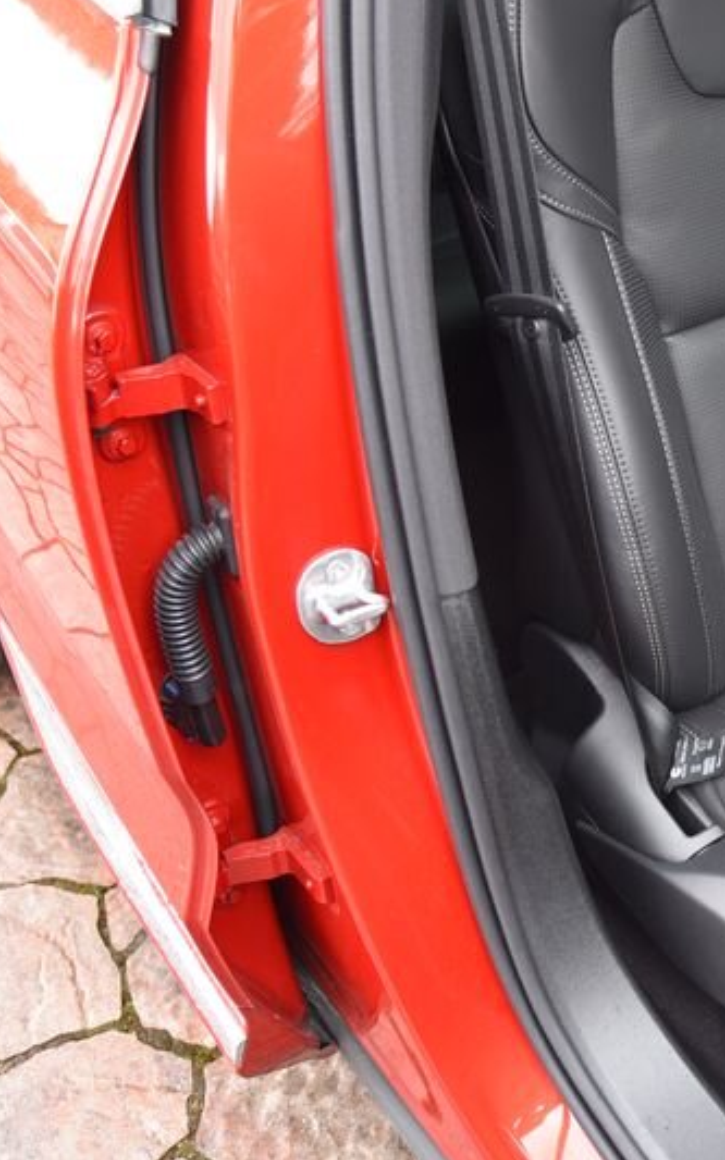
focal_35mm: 47
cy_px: 446
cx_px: 755
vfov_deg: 42.4
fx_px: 1486
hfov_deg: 25.8
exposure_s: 1/30
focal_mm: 24
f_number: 4
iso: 500
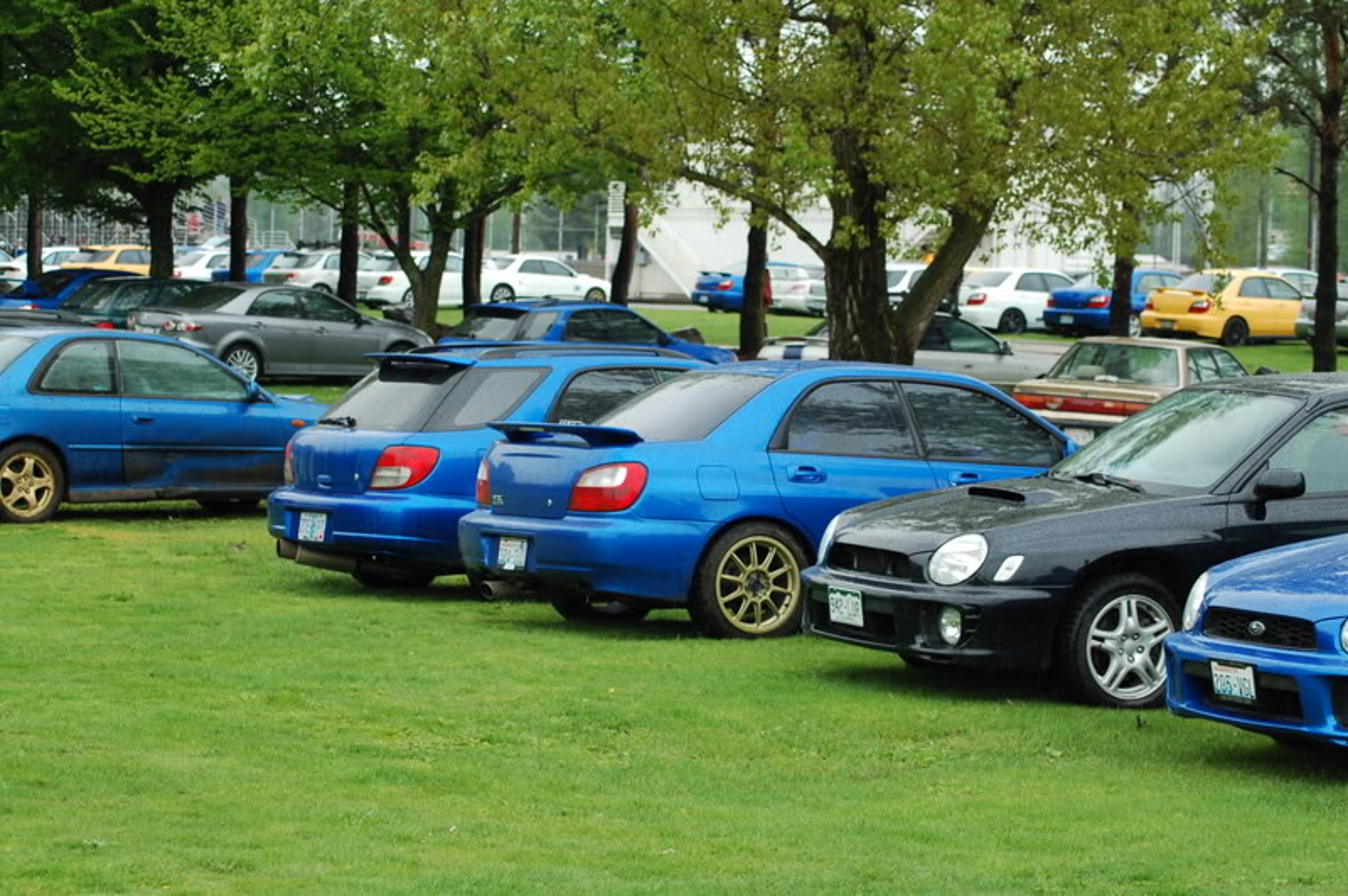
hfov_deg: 19.5
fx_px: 3928
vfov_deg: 13.0
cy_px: 448
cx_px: 674
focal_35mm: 105
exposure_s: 1/500
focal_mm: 70
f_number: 5.6
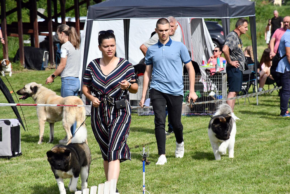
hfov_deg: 9.8
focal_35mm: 210
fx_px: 1692
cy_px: 97
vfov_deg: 6.5
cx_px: 145
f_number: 10
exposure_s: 1/6400
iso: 2500
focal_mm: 140
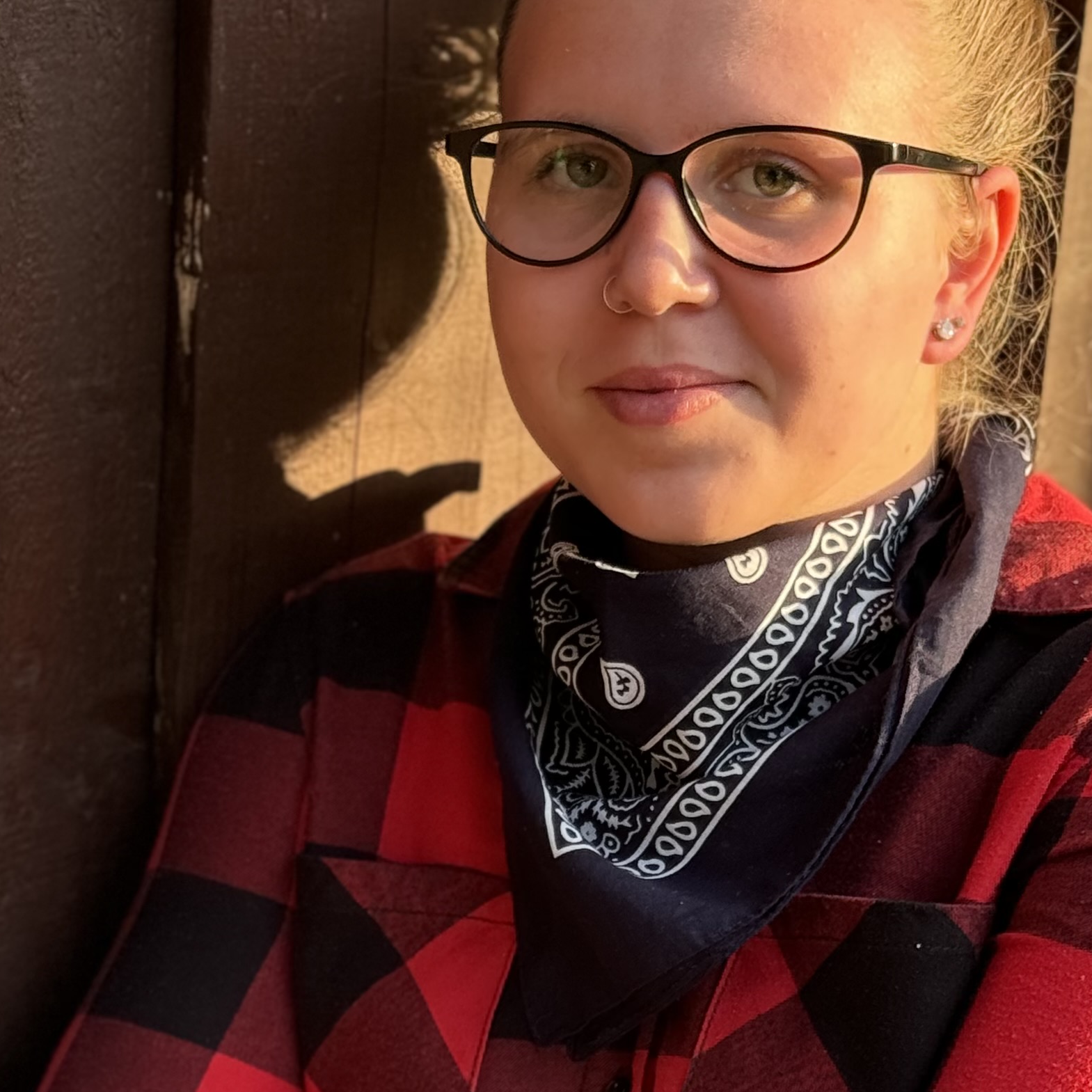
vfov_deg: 15.9
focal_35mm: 109
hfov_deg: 16.0
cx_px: 422
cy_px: 880
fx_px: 3890
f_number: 1.78
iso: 64
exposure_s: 1/345
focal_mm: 6.76
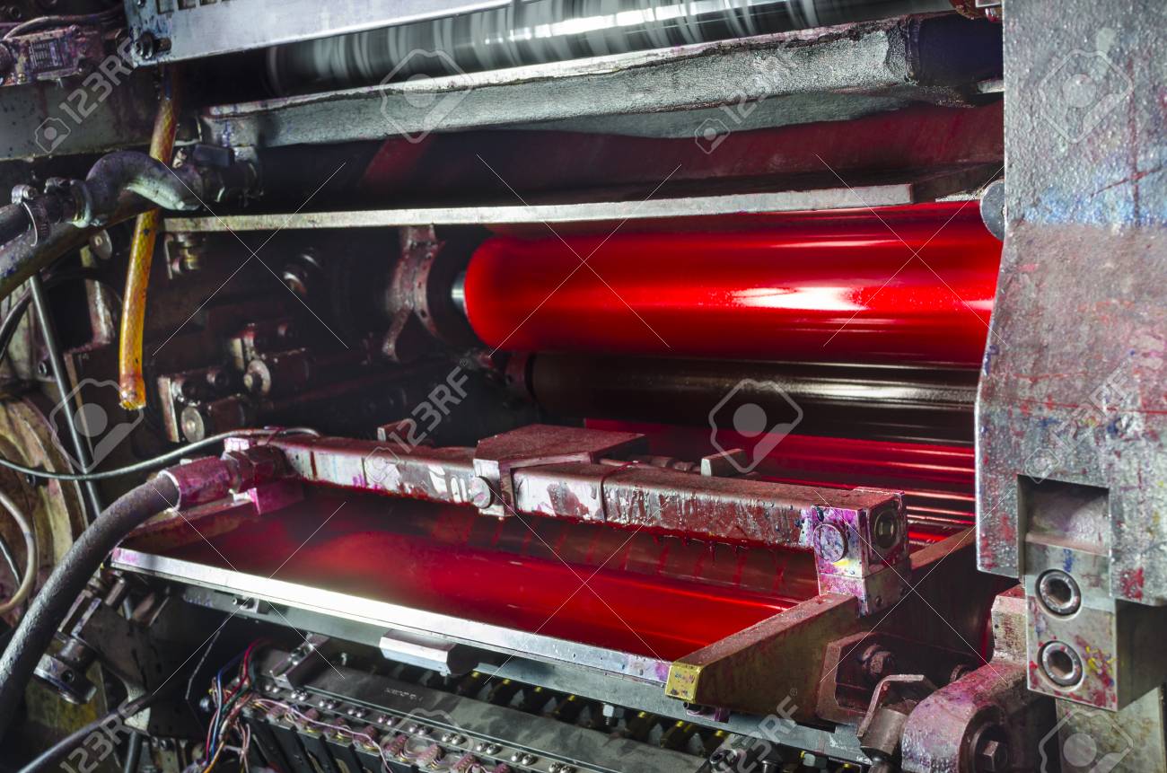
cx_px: 584
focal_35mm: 52
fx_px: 1698
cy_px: 386
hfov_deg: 37.9
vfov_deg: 25.6
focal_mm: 35
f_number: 7.1
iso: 100
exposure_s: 1
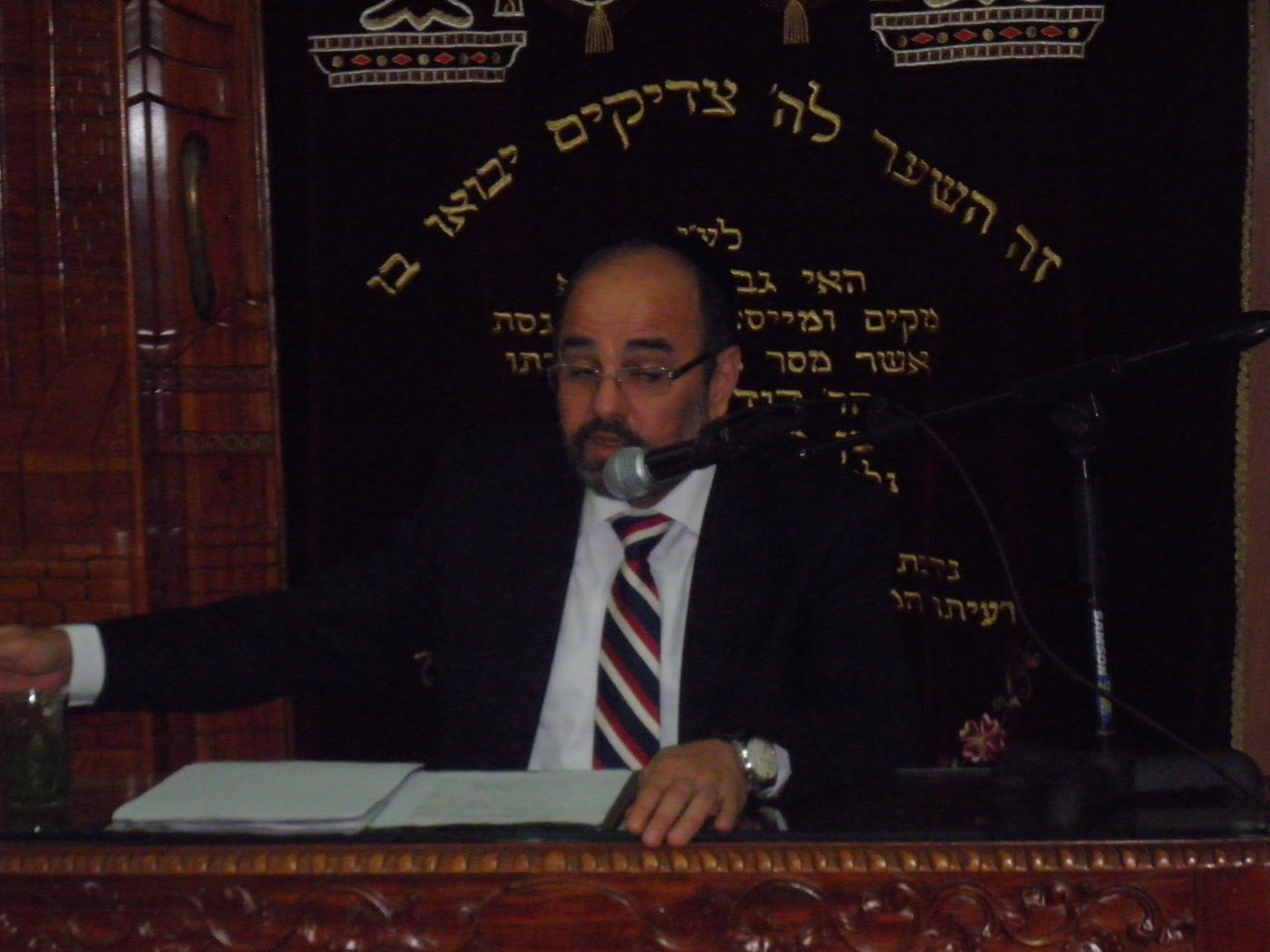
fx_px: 4072
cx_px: 635
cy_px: 476
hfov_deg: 17.7
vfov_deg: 13.3
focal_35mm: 111
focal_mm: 19.6
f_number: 5.8
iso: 800
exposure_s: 1/100
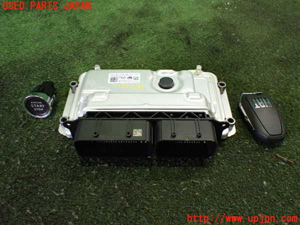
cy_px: 112
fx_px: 260
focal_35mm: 30
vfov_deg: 46.8
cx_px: 150
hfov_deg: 60.0
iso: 800
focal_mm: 5.4
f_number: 2.3
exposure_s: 1/60
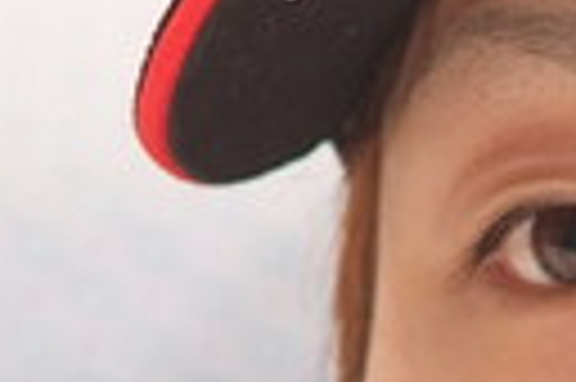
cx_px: 904
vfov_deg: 0.9
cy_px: 571
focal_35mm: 1517
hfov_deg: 1.4
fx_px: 24241
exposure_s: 1/125
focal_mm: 180
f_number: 4
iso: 400
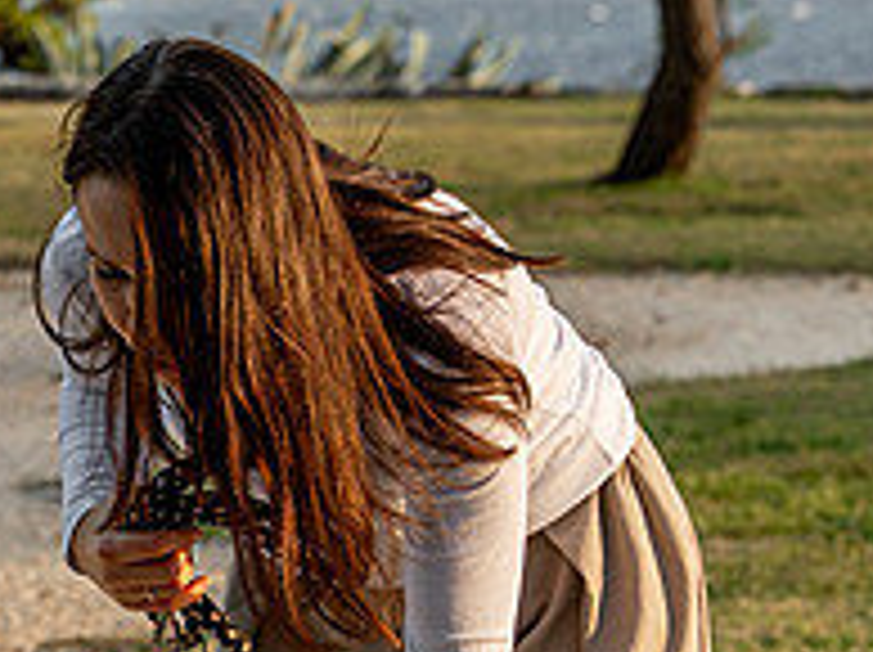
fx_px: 7002
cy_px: 978
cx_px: 81
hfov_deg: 7.1
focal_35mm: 278
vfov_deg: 5.3
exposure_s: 1/500
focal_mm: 70
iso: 250
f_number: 5
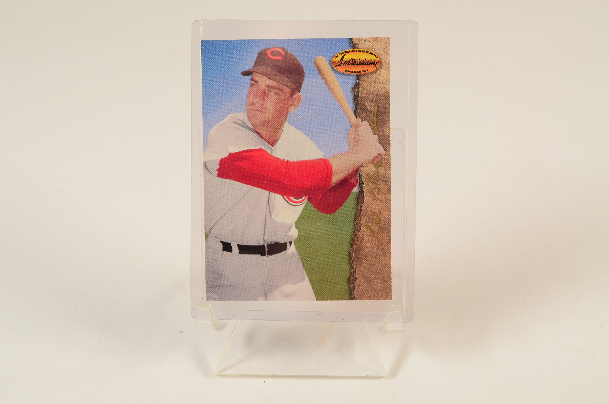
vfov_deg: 20.1
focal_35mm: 68
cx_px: 304
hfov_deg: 29.9
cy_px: 202
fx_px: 1140
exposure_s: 1/160
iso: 200
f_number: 13
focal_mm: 45
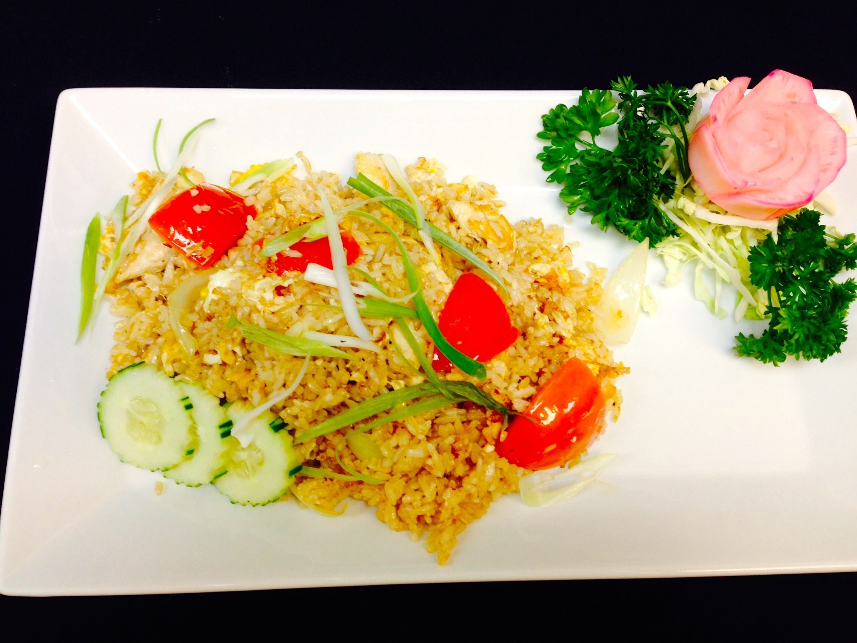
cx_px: 428
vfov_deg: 42.9
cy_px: 322
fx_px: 817
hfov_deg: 55.4
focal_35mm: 33
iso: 64
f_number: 2.4
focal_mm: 4.12
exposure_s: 1/20
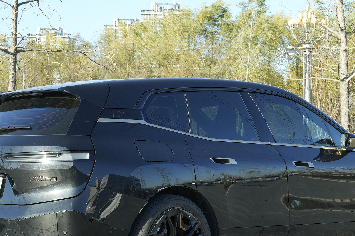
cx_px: 182
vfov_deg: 16.6
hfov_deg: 24.8
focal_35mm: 82
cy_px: 122
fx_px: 808
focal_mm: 44
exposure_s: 1/80
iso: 100
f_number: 8
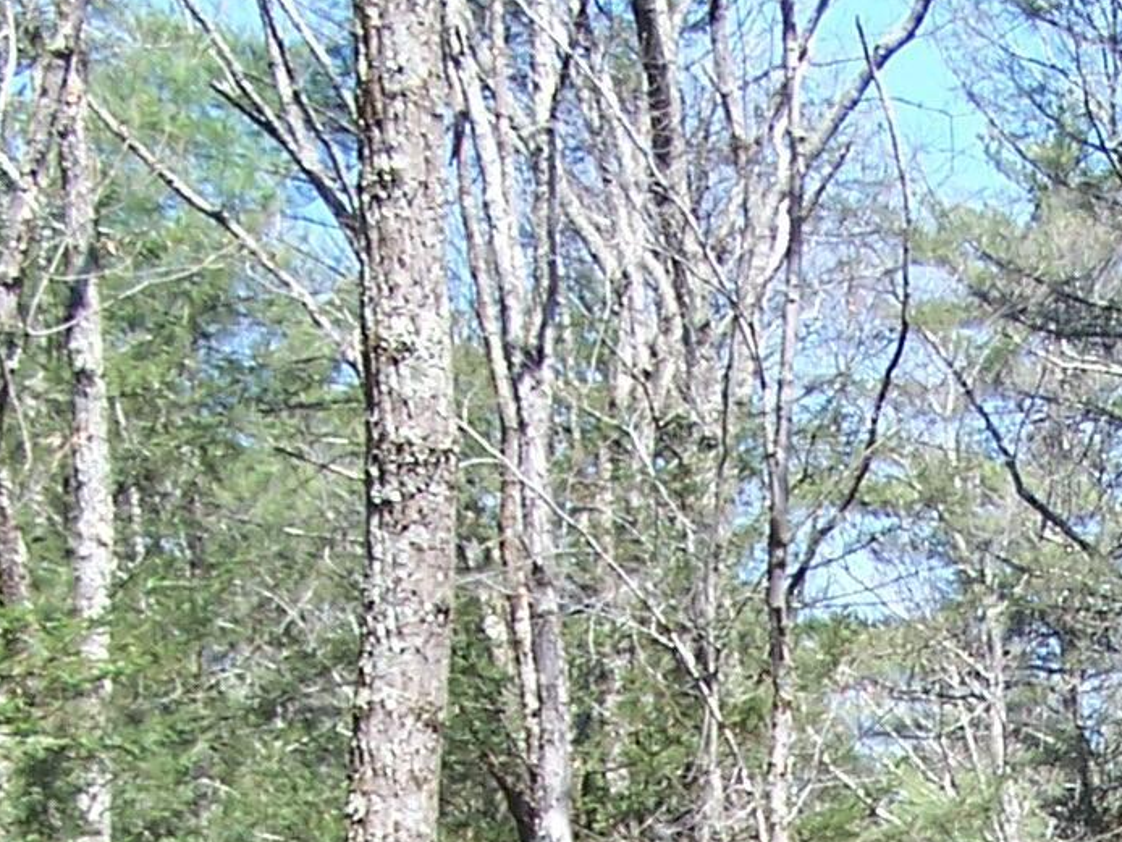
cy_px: 1311
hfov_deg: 13.7
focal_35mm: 141
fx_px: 4572
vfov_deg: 10.1
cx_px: 1198
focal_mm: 6.3
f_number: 2.8
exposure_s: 1/320
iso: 80
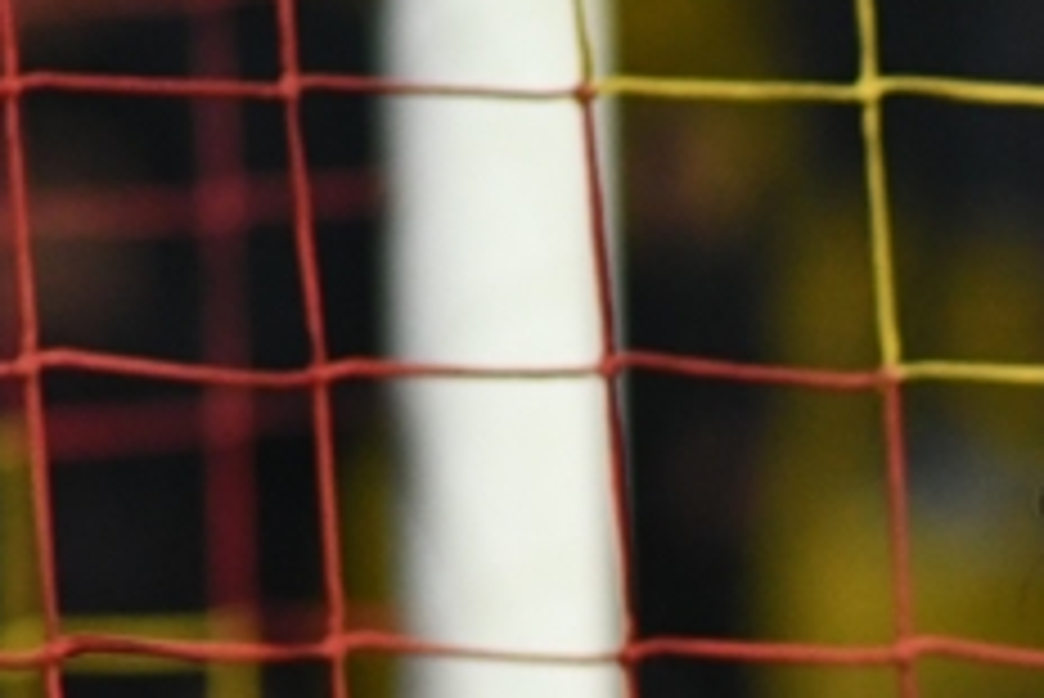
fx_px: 45005
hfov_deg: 1.3
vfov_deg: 0.9
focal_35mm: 1551
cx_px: 1359
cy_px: 1151
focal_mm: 300
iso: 2500
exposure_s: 1/800
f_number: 3.5
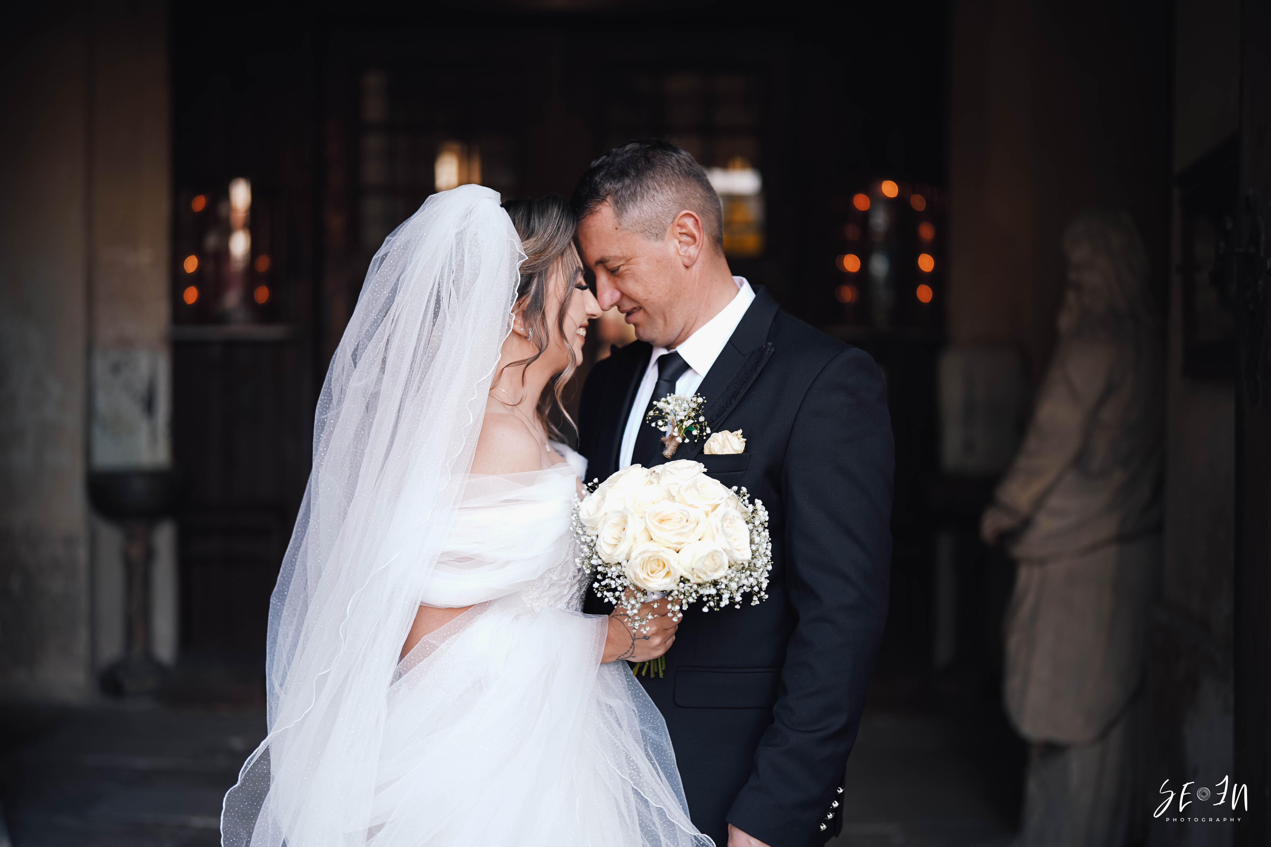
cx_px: 636
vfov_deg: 27.0
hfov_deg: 39.6
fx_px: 1765
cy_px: 424
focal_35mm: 50
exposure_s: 1/250
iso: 64
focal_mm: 50
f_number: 1.4
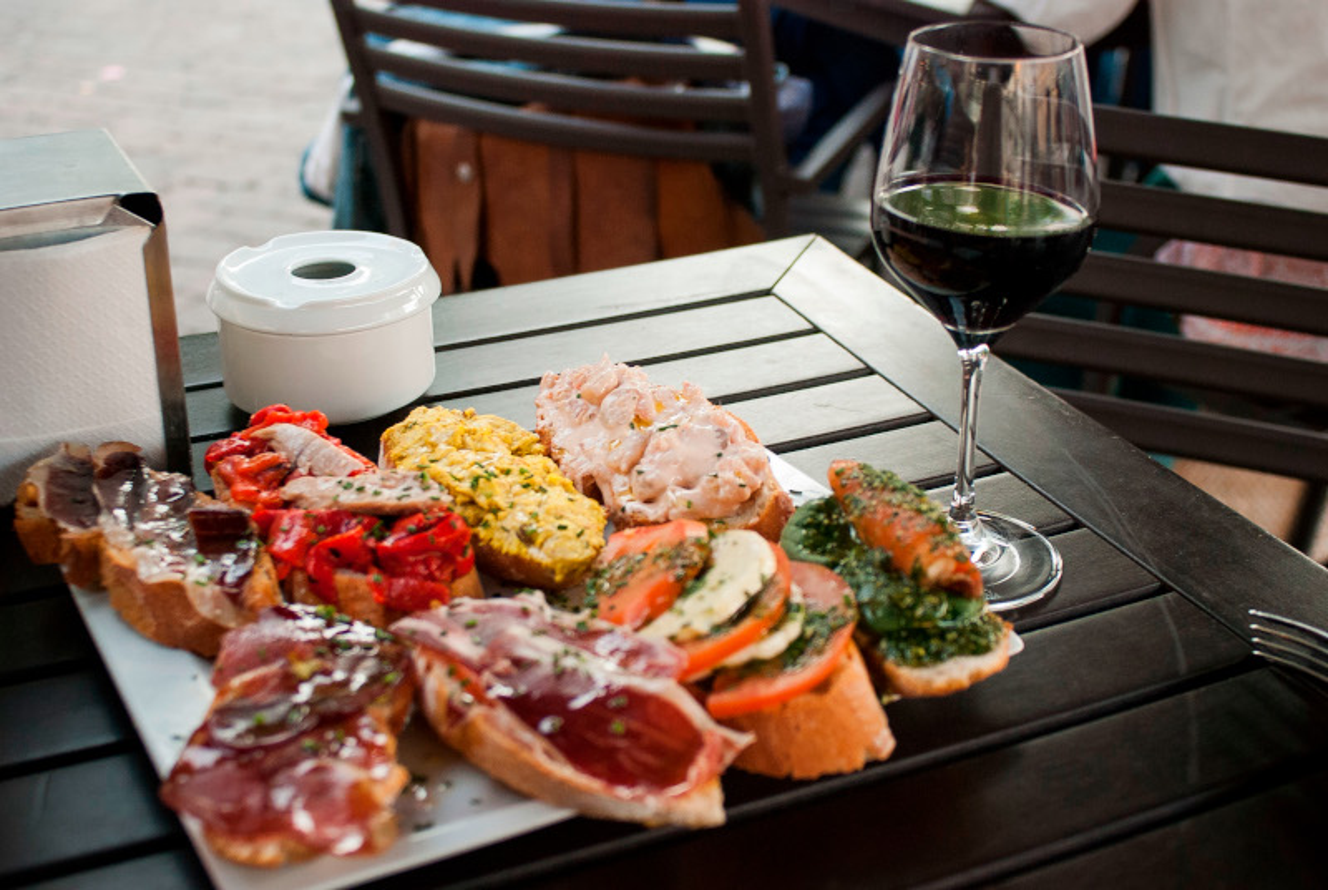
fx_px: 1552
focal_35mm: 42
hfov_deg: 46.3
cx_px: 664
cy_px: 445
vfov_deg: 32.0
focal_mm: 28
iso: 400
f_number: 4
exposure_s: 1/80
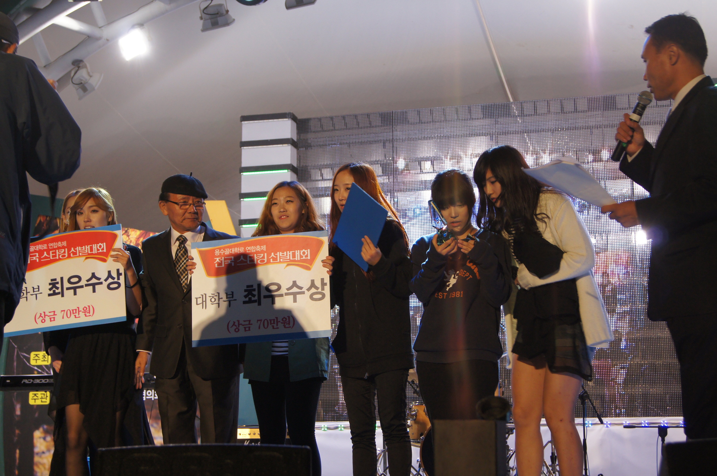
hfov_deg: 29.9
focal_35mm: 68
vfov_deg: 20.1
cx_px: 358
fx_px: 1343
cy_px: 238
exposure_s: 1/80
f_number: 5.6
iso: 500
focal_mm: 45
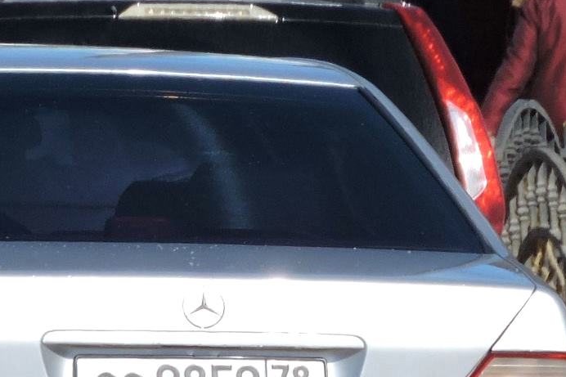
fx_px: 23623
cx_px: -59
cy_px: 245
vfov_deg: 0.9
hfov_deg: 1.4
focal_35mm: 1503
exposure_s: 1/640
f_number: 5.6
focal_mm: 89.6
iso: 100
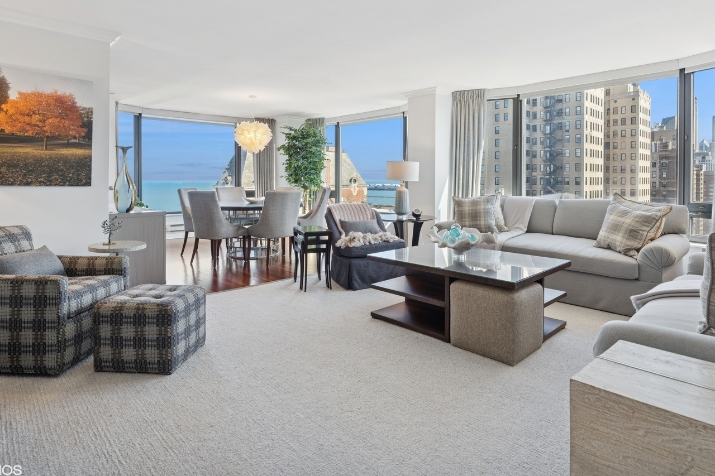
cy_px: 186
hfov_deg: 84.0
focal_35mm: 20
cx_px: 353
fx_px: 397
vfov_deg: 61.3
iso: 320
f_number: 8
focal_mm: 16
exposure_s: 1/80
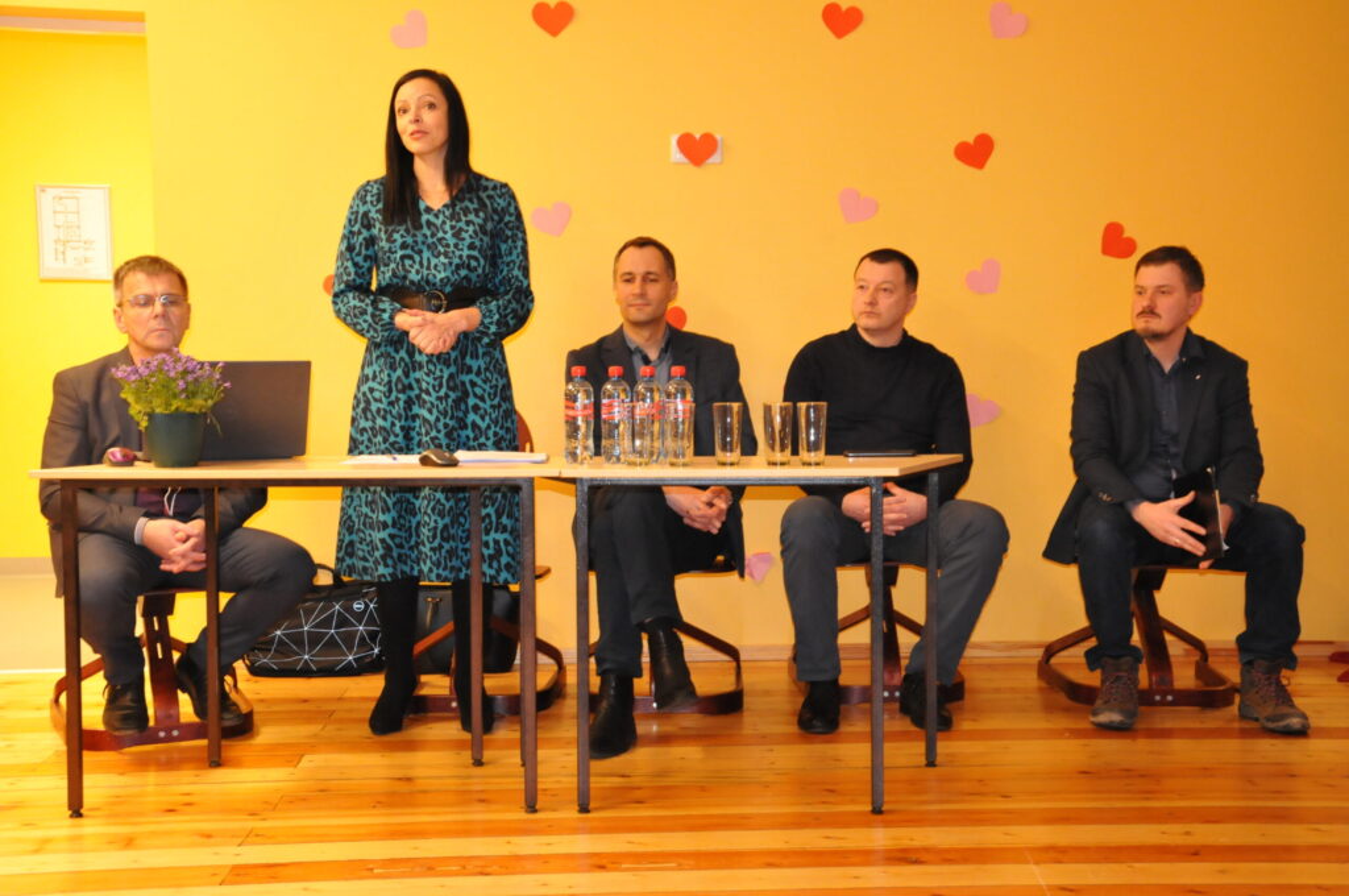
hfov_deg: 41.2
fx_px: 1796
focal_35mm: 48
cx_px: 674
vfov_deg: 28.0
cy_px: 448
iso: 2000
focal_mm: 32
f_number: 5.6
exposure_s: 1/25
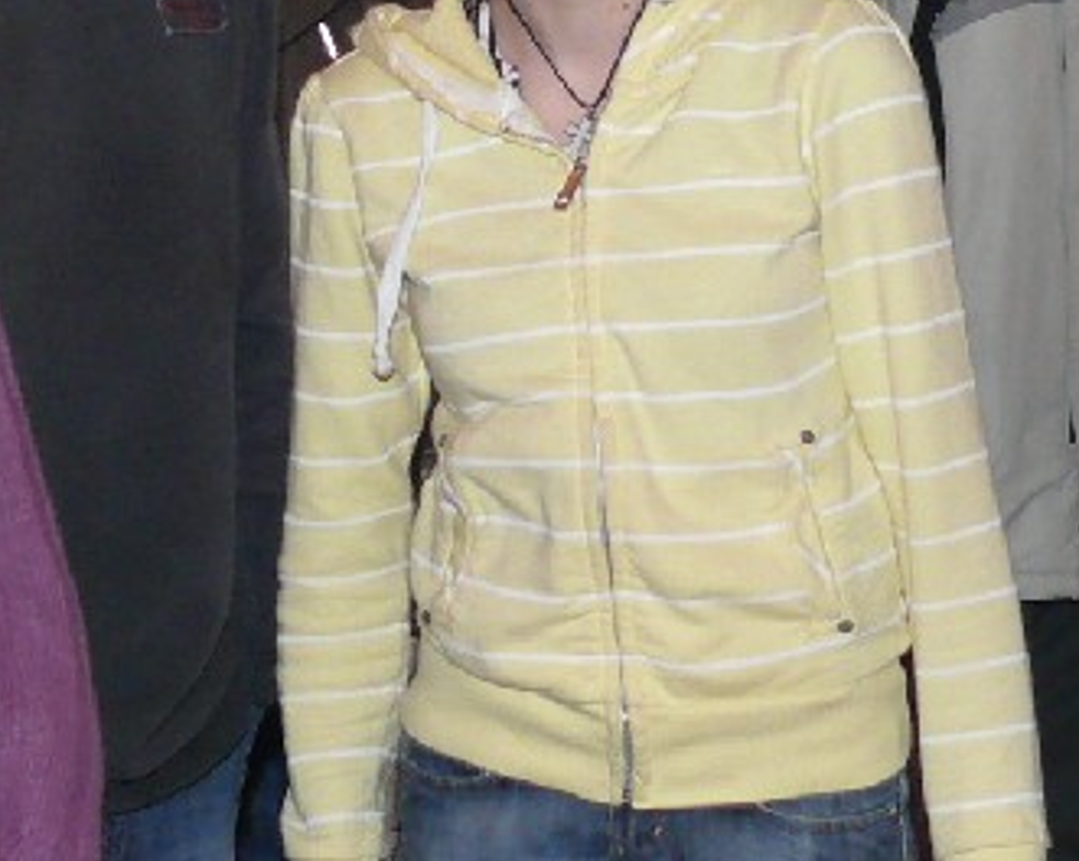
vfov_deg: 12.4
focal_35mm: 124
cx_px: 825
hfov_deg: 15.5
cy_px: 163
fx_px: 3955
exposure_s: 1/30
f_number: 2.8
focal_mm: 7.4
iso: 200
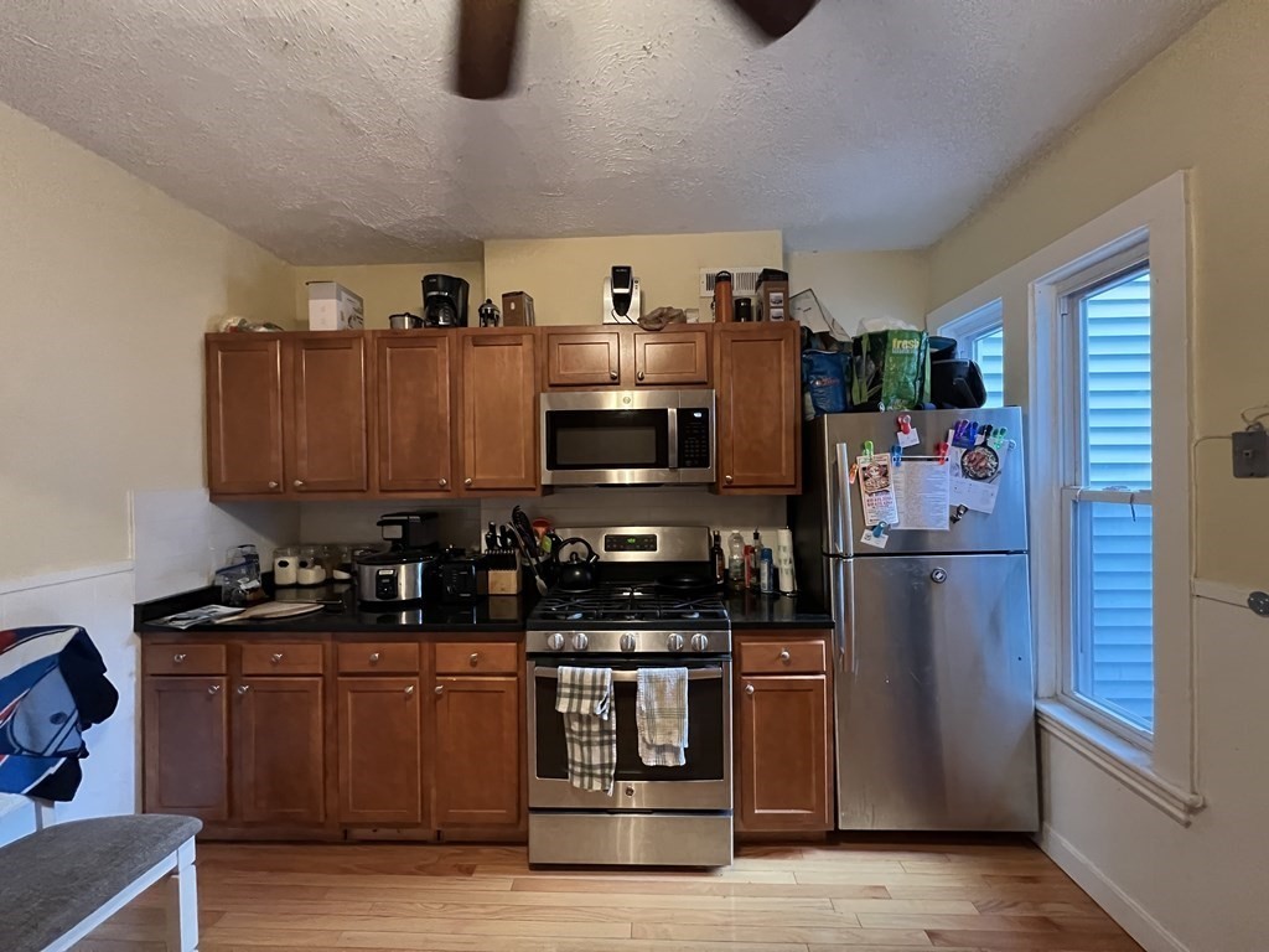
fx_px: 477
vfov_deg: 89.9
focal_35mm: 13
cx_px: 634
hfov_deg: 106.2
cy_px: 476
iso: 1000
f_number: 1.8
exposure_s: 1/60
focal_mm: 1.57
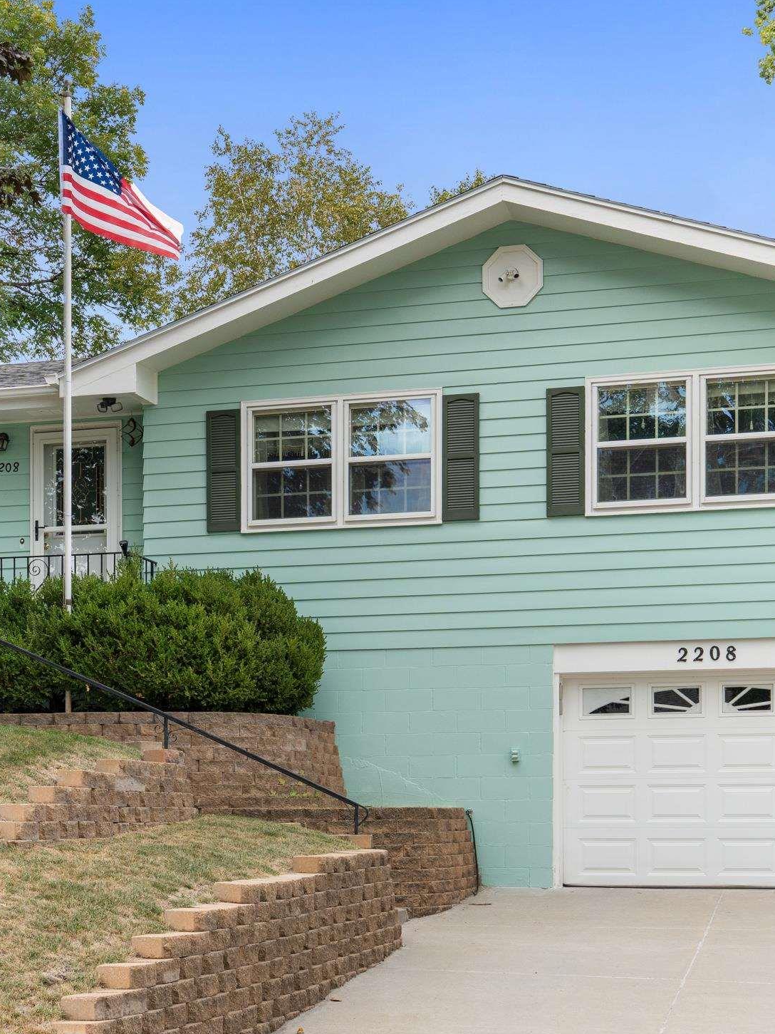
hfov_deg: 25.1
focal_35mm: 58
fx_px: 1732
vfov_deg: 33.2
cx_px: 271
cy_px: 580
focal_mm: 35
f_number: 8
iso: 400
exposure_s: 1/125
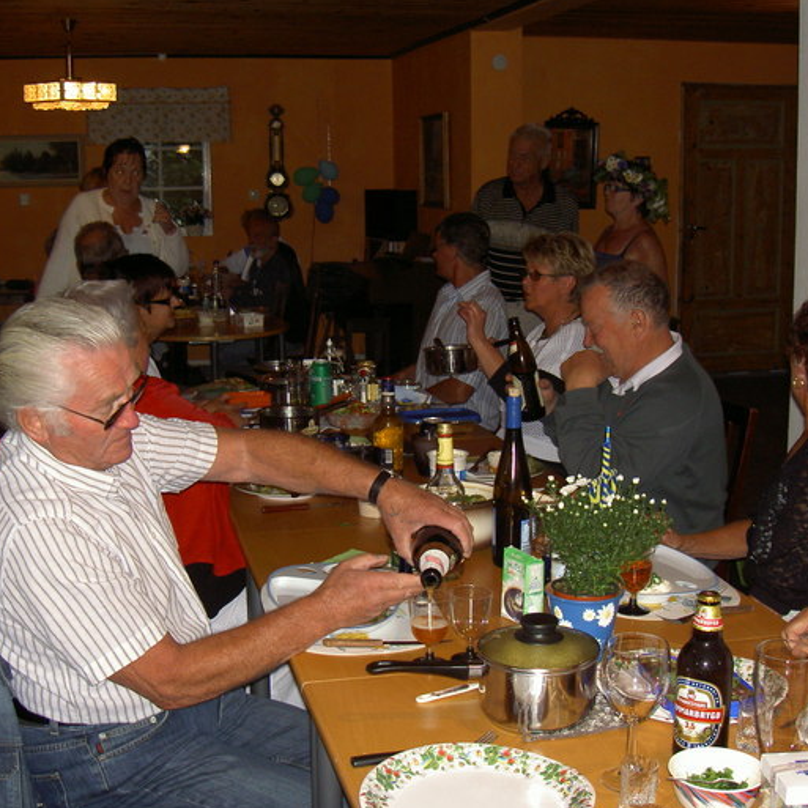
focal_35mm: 47
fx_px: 1241
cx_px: 362
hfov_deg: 36.0
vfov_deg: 36.1
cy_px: 410
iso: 100
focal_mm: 8
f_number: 2.8
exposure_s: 1/60
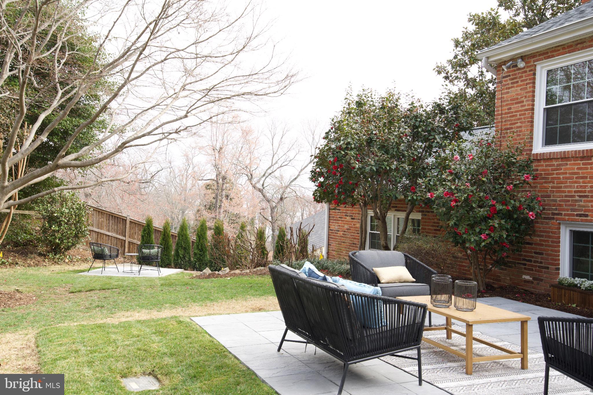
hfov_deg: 54.4
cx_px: 296
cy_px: 198
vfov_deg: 37.8
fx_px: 576
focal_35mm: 35
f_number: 9
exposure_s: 1/200
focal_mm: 35
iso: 1000
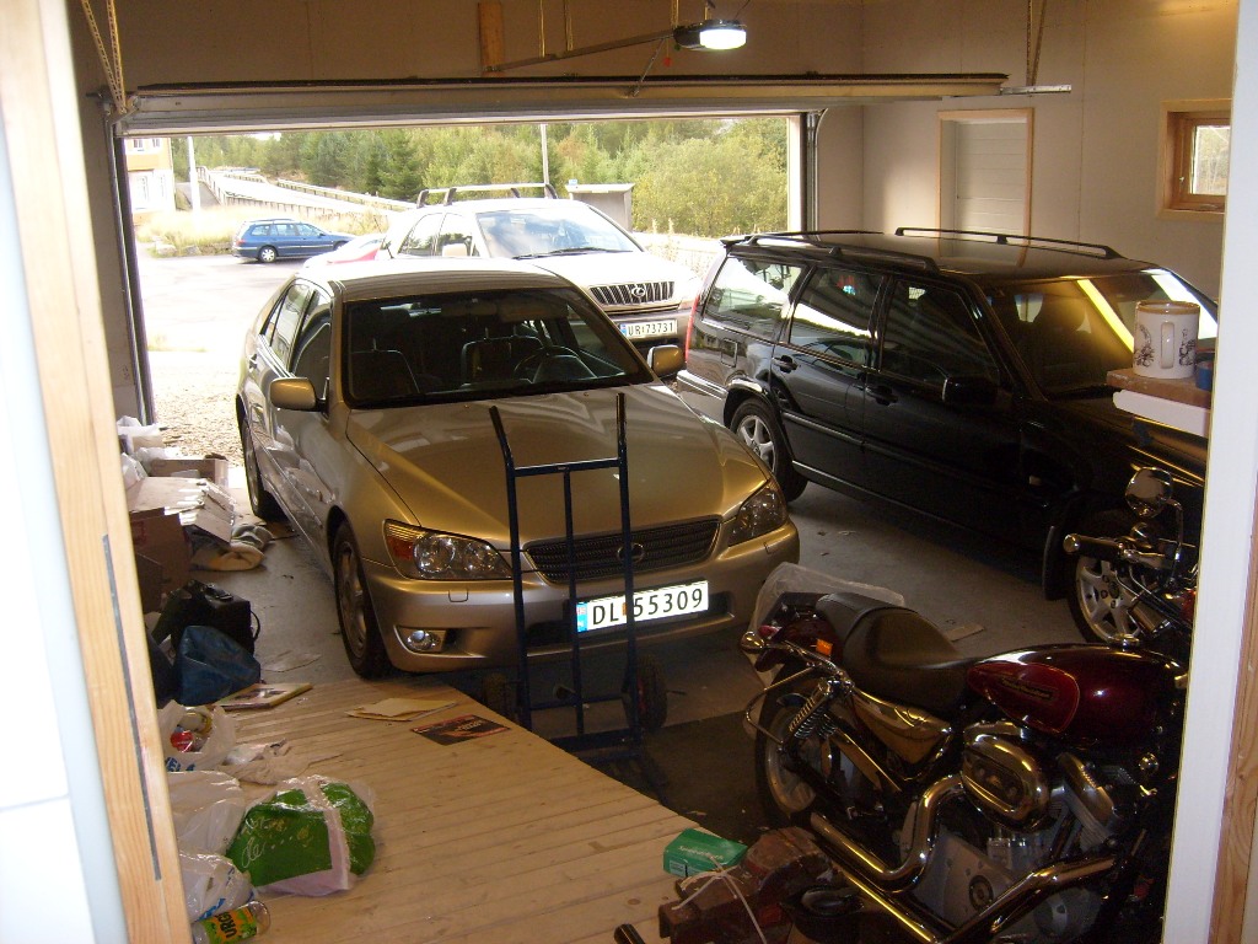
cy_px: 472
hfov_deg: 52.6
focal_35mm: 35
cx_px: 629
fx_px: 1272
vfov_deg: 40.7
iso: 100
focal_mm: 5.8
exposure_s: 1/45
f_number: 2.8
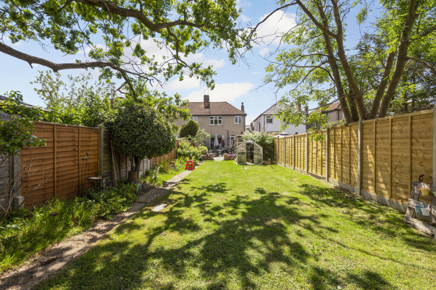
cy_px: 145
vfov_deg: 77.2
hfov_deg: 100.4
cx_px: 218
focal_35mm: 15
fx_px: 182
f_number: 8
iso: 200
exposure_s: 1/250
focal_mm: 15
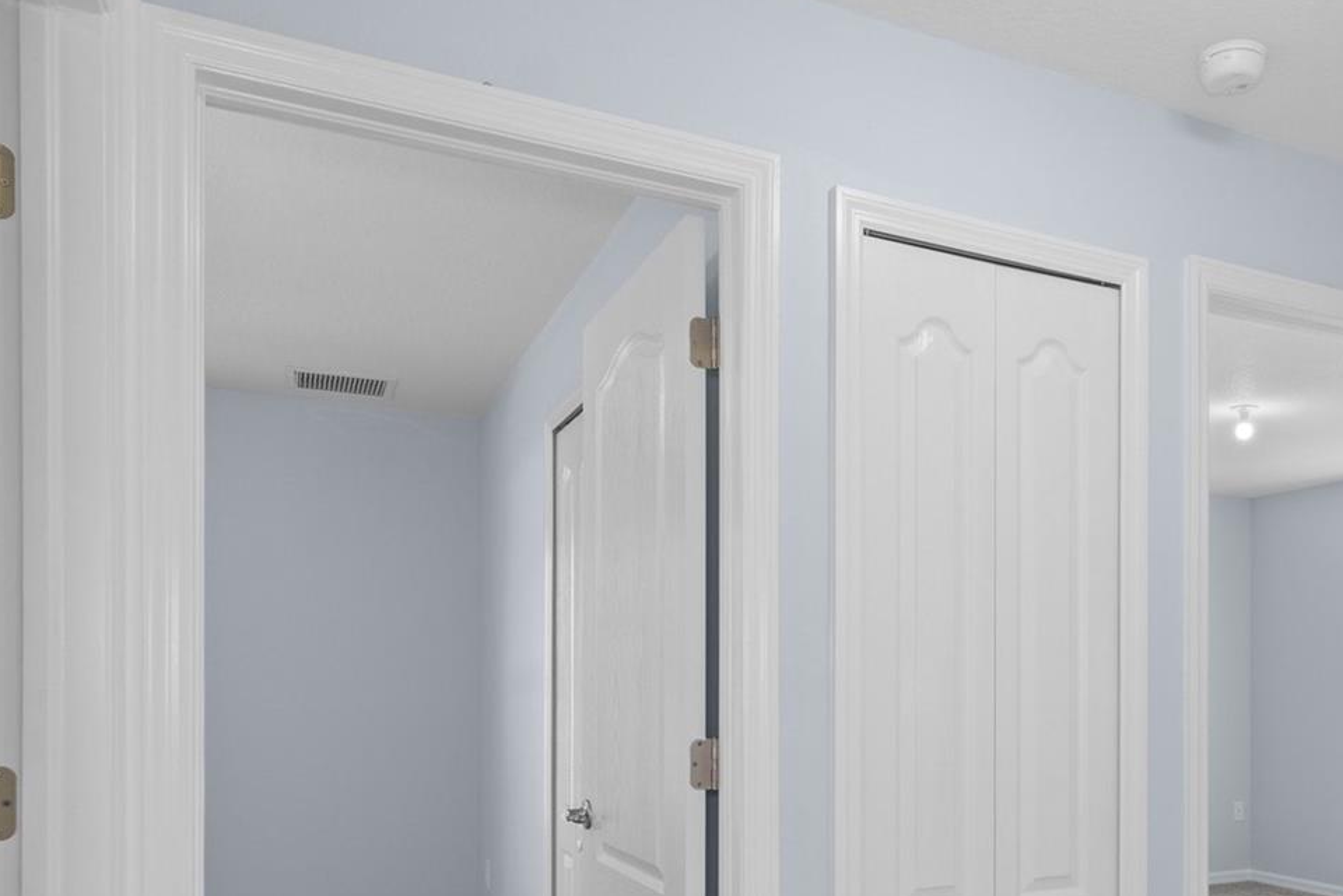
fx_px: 1119
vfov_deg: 42.4
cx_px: 933
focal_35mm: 30
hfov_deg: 59.9
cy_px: 665
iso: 640
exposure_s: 1/2
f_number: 8
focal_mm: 12
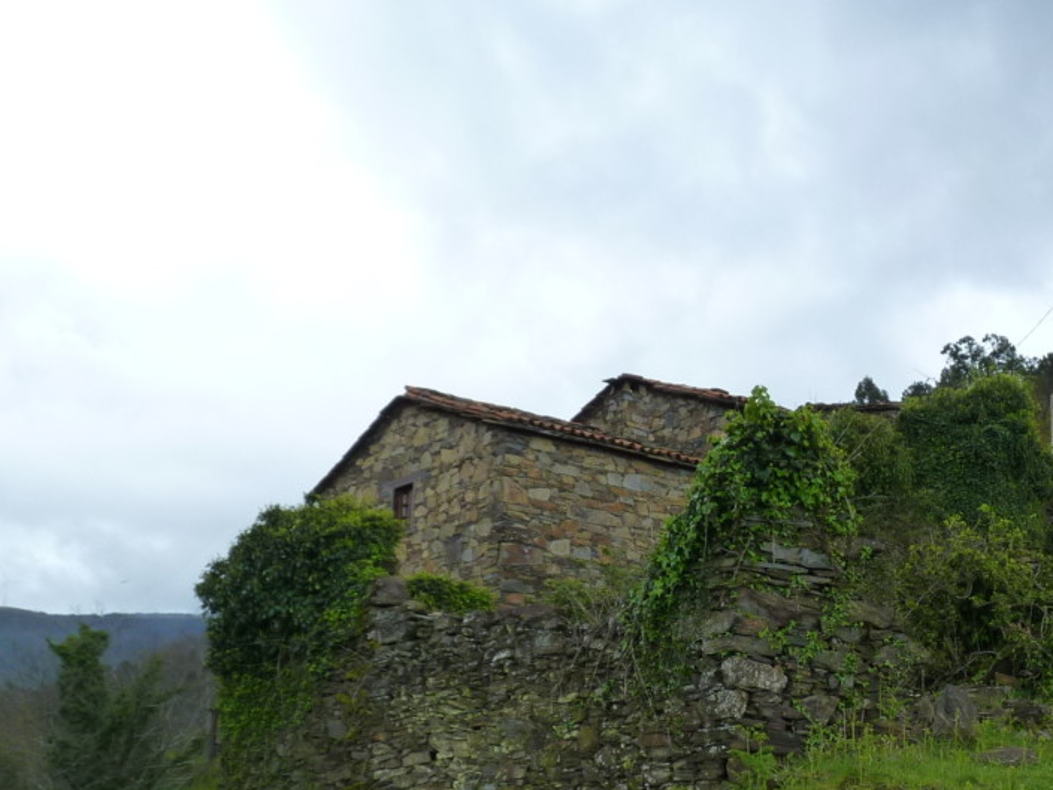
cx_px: 892
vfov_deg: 29.3
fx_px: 1491
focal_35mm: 49
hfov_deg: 37.1
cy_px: 576
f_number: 4
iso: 125
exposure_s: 1/160
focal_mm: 4.8
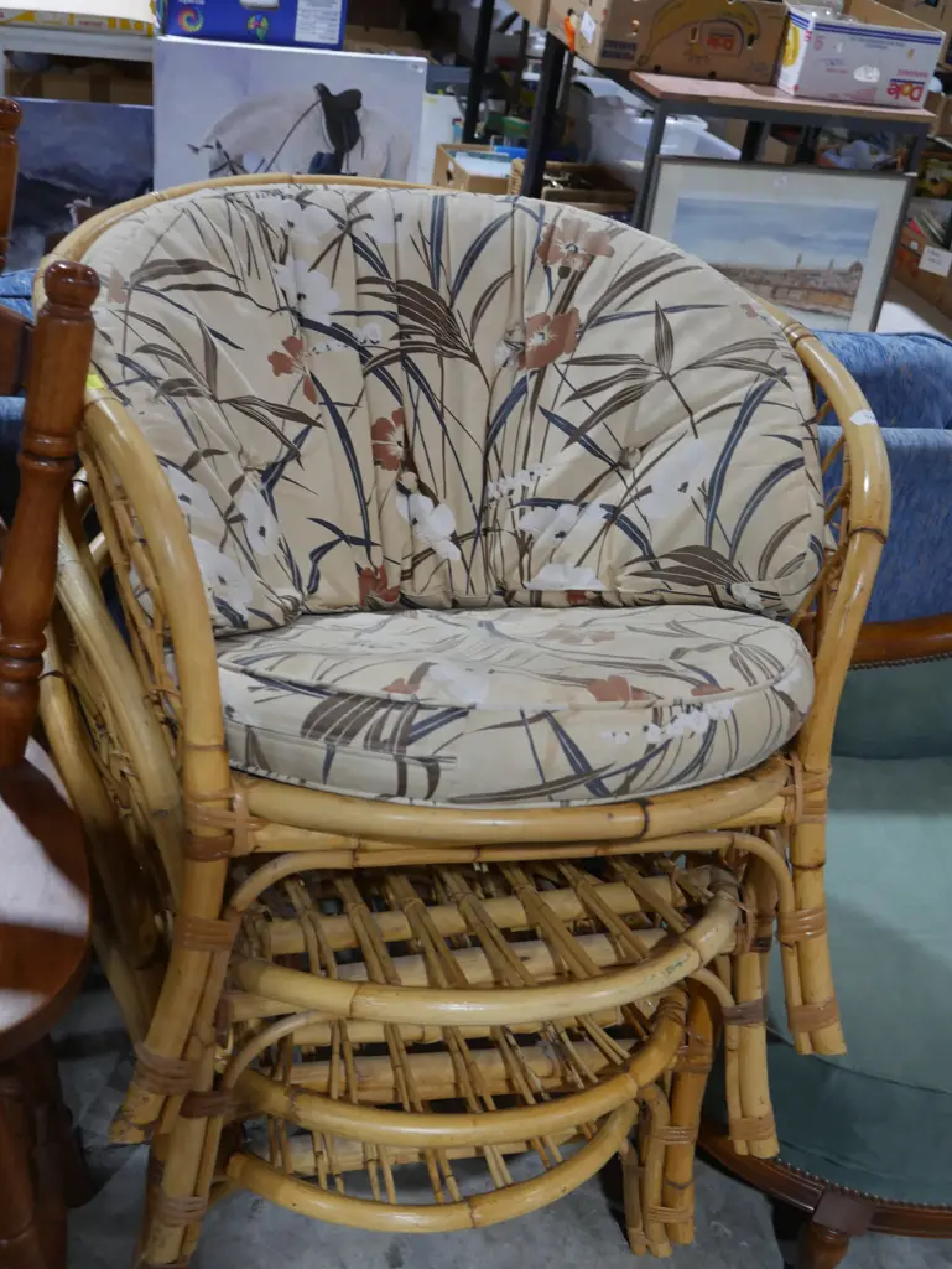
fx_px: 1466
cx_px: 476
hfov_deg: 36.0
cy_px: 634
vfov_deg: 46.8
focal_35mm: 40
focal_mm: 20
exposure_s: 1/60
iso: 640
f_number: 4.4
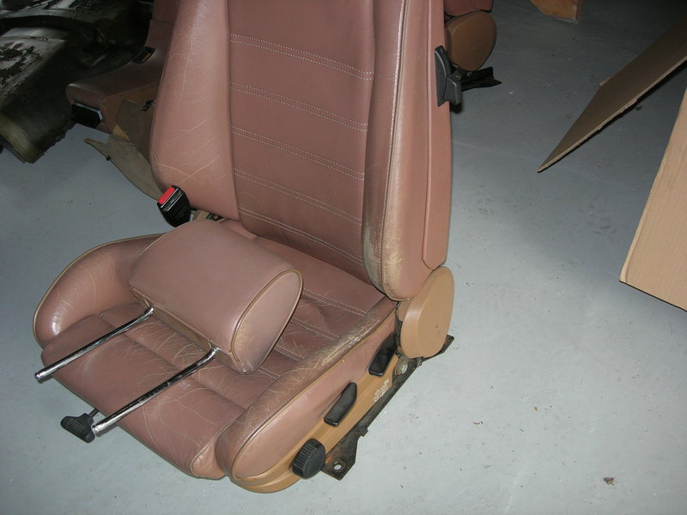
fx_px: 754
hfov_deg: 49.0
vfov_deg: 37.7
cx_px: 344
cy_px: 258
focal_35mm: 38
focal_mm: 7.8
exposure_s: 1/60.1
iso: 64
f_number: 2.8
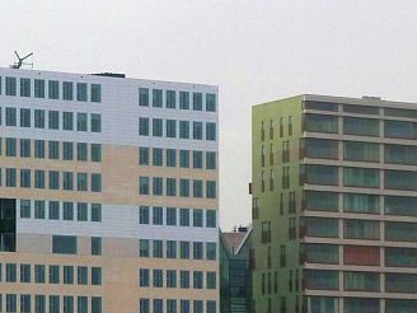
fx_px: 4469
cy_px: 288
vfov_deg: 4.0
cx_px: 113
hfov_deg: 5.3
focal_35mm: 371
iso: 80
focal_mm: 19.5
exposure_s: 1/400
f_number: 4.4
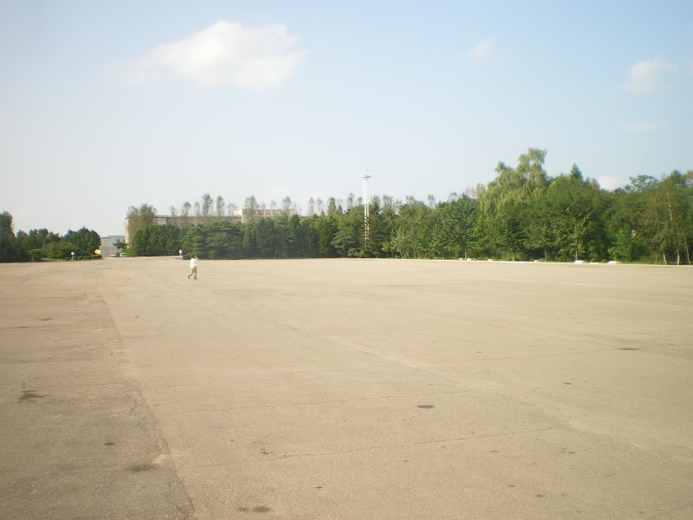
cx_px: 346
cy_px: 260
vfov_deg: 39.7
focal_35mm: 36
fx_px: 721
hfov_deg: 51.4
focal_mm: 6.3
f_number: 4.6
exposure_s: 1/200
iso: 50
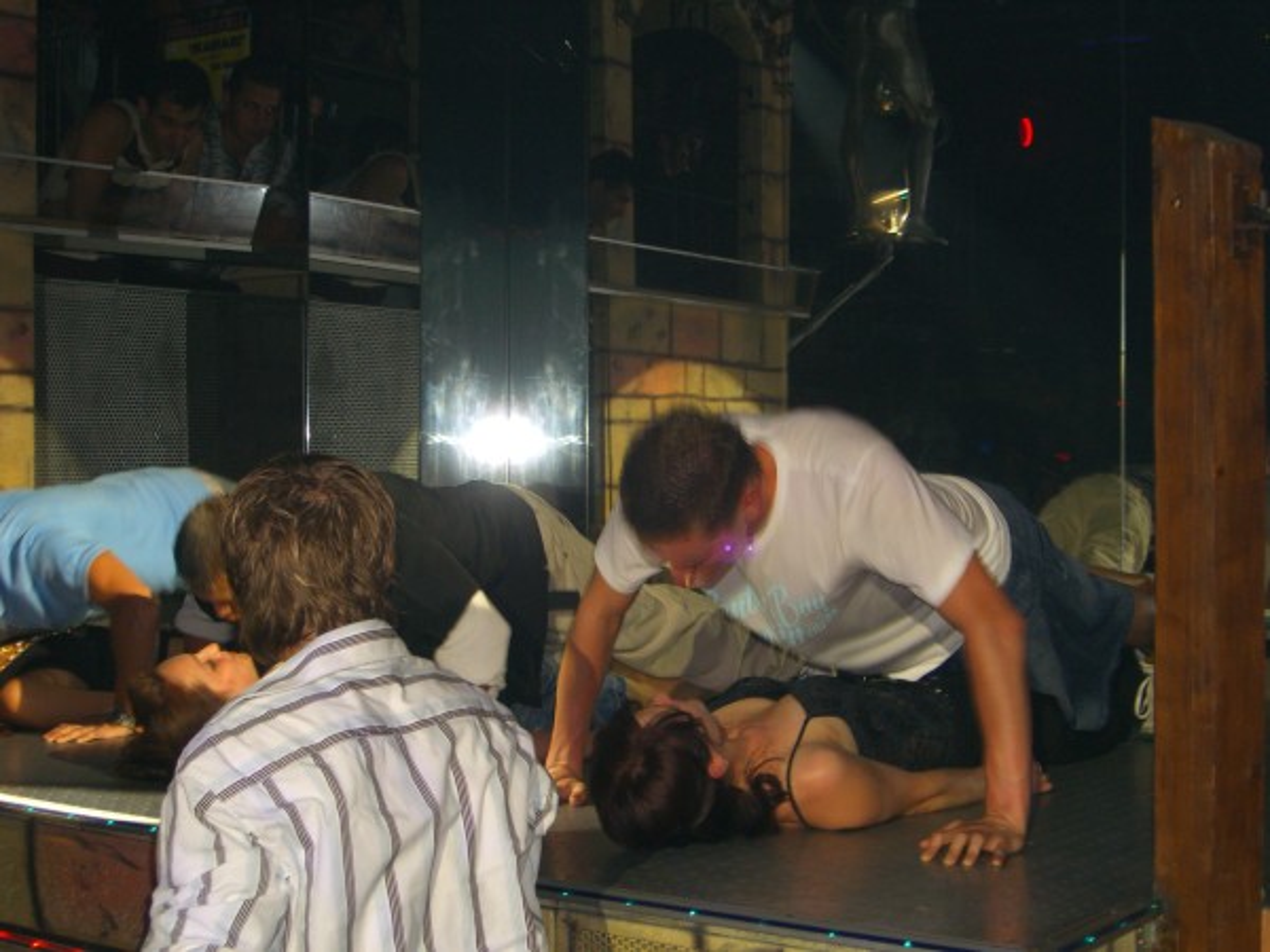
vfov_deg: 25.7
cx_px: 635
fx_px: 2091
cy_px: 476
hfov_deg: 33.8
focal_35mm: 57
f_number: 3.6
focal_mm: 11.8
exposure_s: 1/60
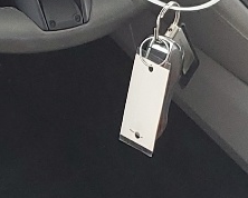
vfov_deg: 8.5
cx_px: 123
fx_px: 1344
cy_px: 130
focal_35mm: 183
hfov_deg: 10.5
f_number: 1.5
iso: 98
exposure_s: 1/60.2
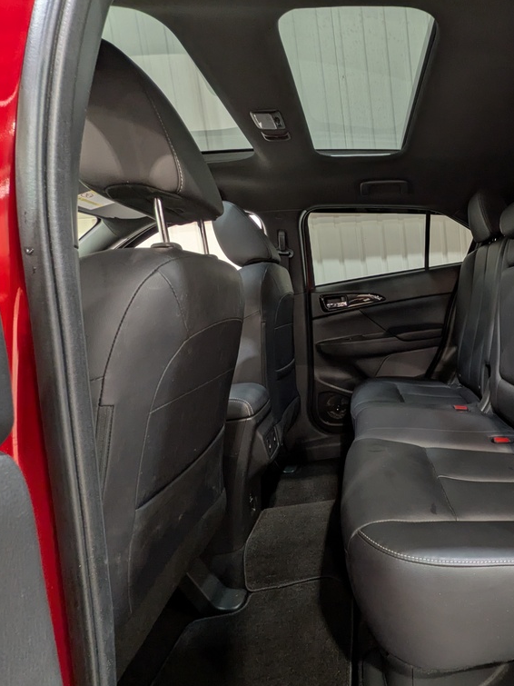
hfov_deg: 62.8
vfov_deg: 84.7
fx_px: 376
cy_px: 345
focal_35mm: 19
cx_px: 411
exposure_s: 1/25
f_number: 2.2
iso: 128
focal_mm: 1.83
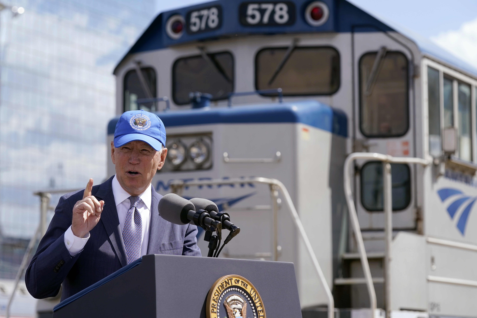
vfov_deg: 10.3
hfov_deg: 15.4
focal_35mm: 133
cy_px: 159
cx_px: 238
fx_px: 1762
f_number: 5.6
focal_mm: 133
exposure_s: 1/1600
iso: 320
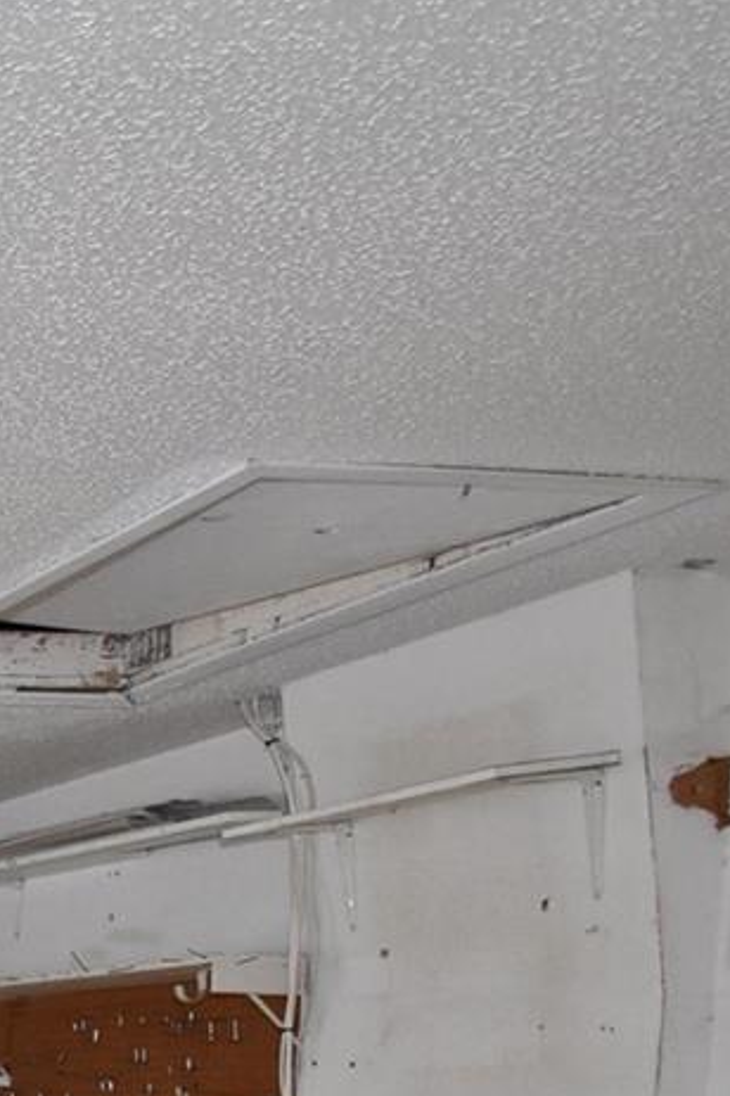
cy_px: 1213
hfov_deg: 16.5
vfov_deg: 33.2
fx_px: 1582
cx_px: -875
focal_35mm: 52
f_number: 8
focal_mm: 10
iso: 1600
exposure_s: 1/125
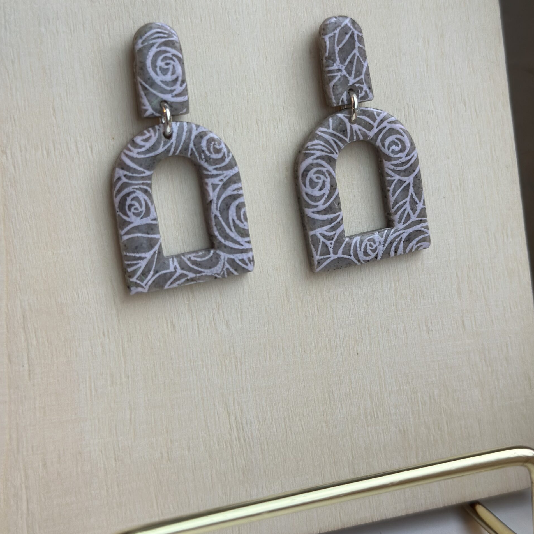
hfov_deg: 30.0
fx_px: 995
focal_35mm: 57
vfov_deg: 30.0
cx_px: 268
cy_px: 218
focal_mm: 6.86
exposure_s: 1/60
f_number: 1.78
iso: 80
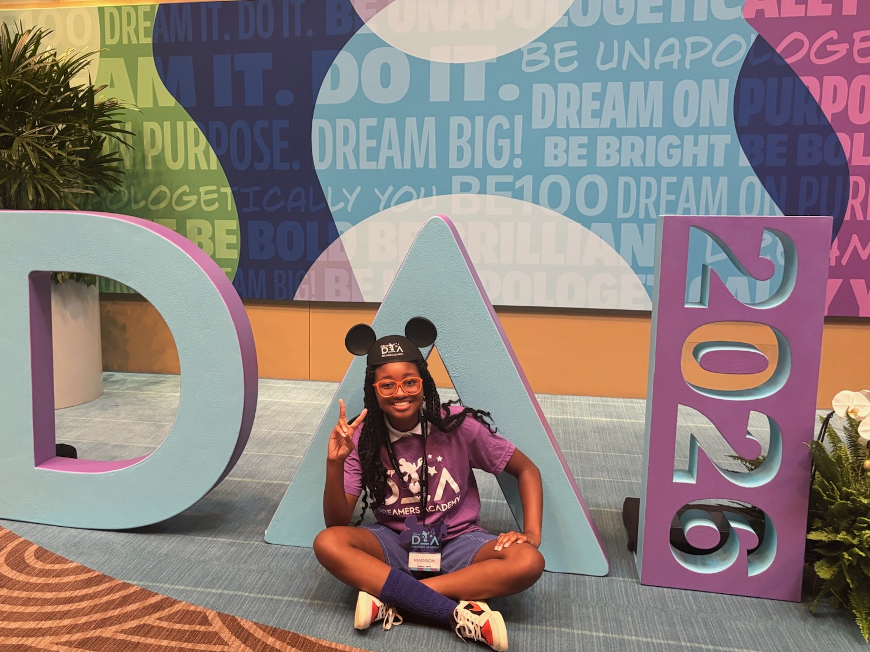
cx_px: 310
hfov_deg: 50.7
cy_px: 321
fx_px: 905
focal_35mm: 36
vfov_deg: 39.7
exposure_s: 1/60
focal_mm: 5.96
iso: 400
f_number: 1.6
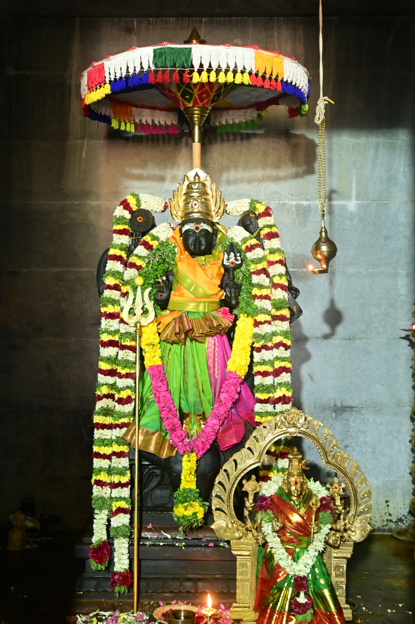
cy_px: 312
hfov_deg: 33.4
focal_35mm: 40
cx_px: 208
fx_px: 693
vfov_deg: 48.5
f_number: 5.6
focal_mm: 40
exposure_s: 1/40
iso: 8000
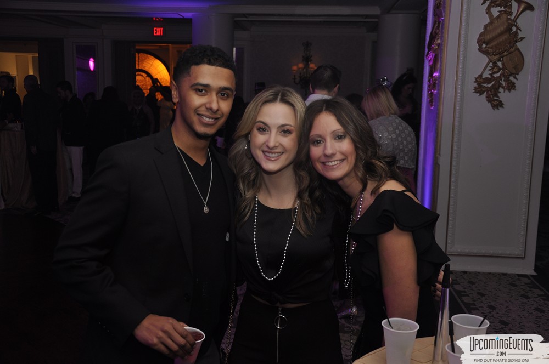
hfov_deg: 49.6
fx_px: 594
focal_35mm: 39
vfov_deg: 34.1
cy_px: 182
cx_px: 274
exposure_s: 1/60
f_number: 5
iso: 400
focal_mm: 26
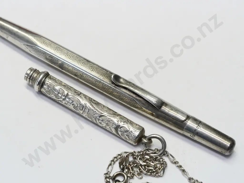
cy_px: 92
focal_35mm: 120
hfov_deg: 16.4
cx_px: 122
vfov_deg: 12.3
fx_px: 846
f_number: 5.6
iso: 3200
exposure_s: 1/250
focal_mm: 60
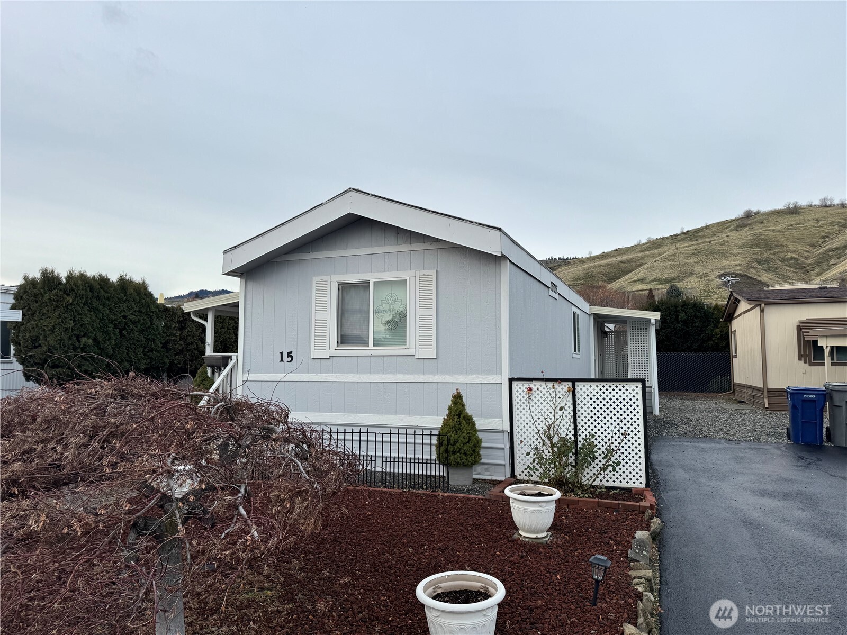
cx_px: 424
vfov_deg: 56.8
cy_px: 318
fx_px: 587
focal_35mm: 24
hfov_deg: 71.6
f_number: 1.78
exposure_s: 1/2174
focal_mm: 6.76
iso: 80
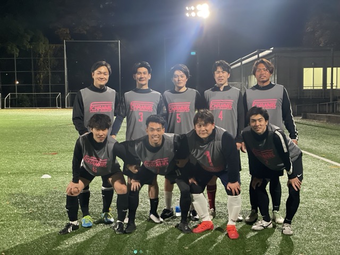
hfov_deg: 36.8
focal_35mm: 52
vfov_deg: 28.0
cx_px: 170
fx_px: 511
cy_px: 128
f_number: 2
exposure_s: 1/50
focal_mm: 6
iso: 250
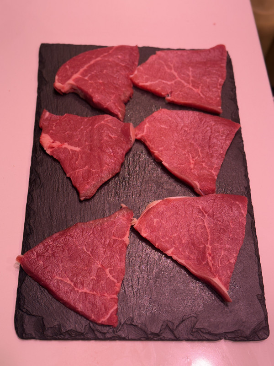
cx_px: 137
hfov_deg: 30.3
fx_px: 507
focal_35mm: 48
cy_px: 183
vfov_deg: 39.7
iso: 64
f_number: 1.78
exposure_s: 1/192
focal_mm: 6.76
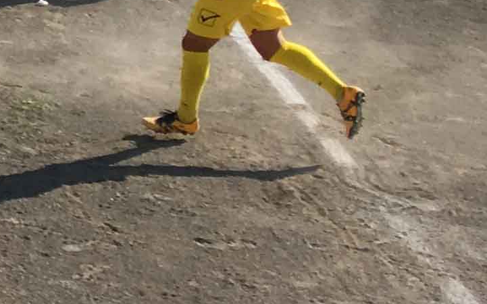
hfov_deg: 10.8
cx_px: -572
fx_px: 2282
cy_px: -101
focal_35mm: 172
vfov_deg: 7.5
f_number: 2.2
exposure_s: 1/1282
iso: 25
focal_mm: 4.15
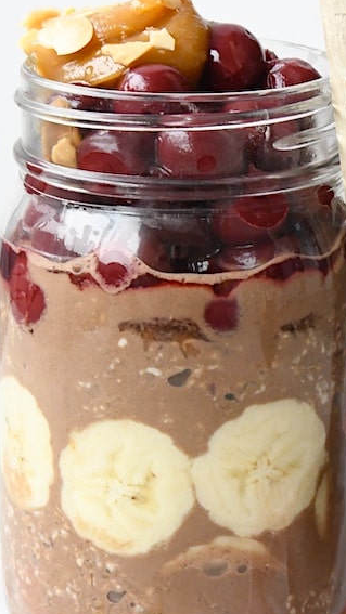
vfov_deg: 17.6
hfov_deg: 9.9
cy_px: 286
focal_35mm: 122
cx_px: 168
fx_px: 1990
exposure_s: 1/90
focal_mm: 42
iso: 2000
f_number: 11
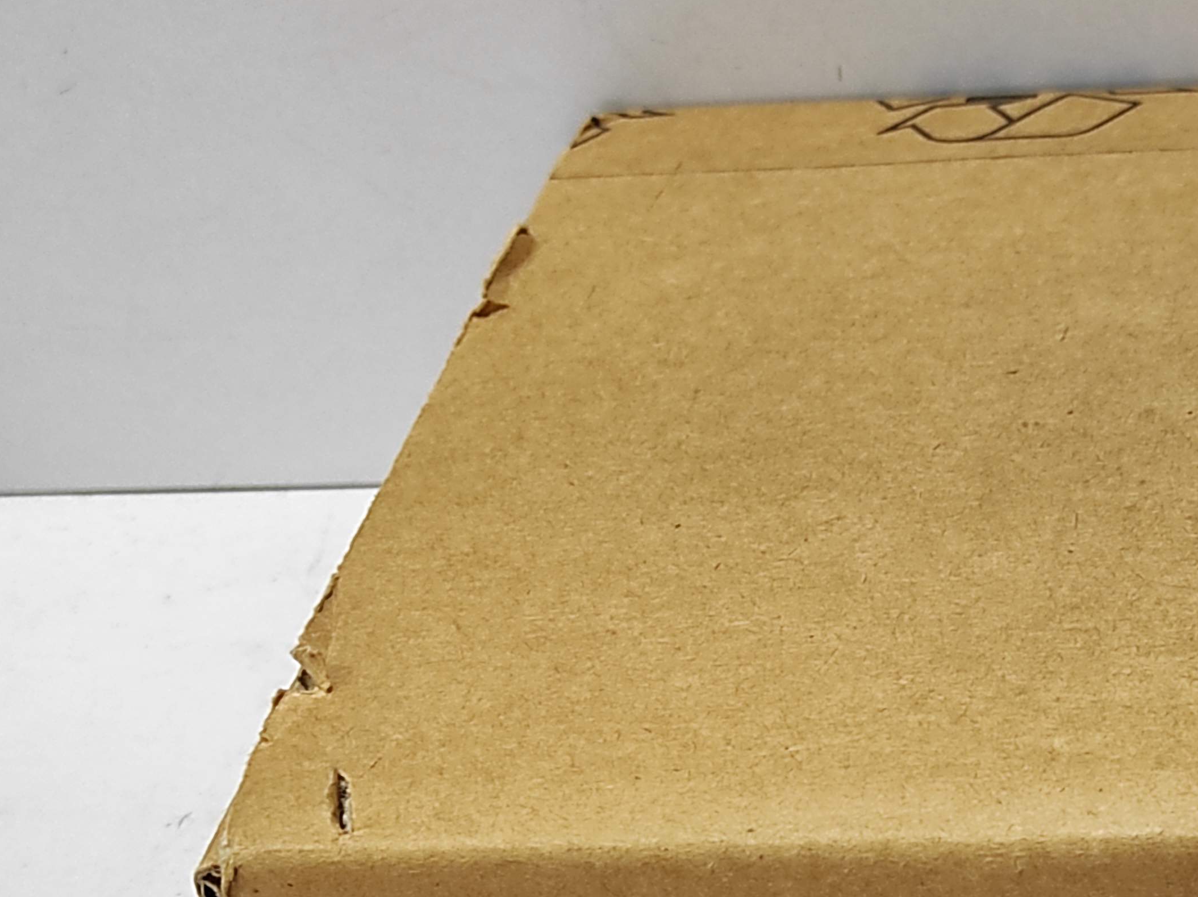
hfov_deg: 33.1
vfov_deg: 26.0
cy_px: 720
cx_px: 1084
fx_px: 1902
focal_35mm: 55
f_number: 1.89
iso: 366
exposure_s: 1/33
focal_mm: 5.43
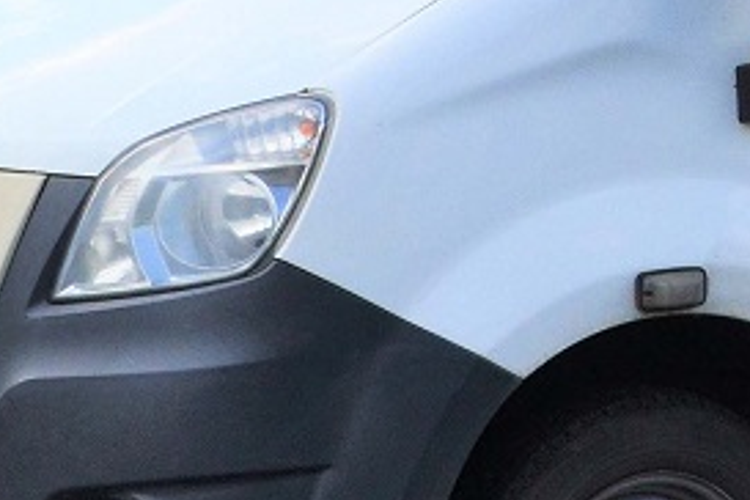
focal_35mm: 248
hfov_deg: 8.1
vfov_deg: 5.5
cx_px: 1212
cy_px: -170
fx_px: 5166
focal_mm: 32
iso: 400
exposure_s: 1/250
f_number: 10
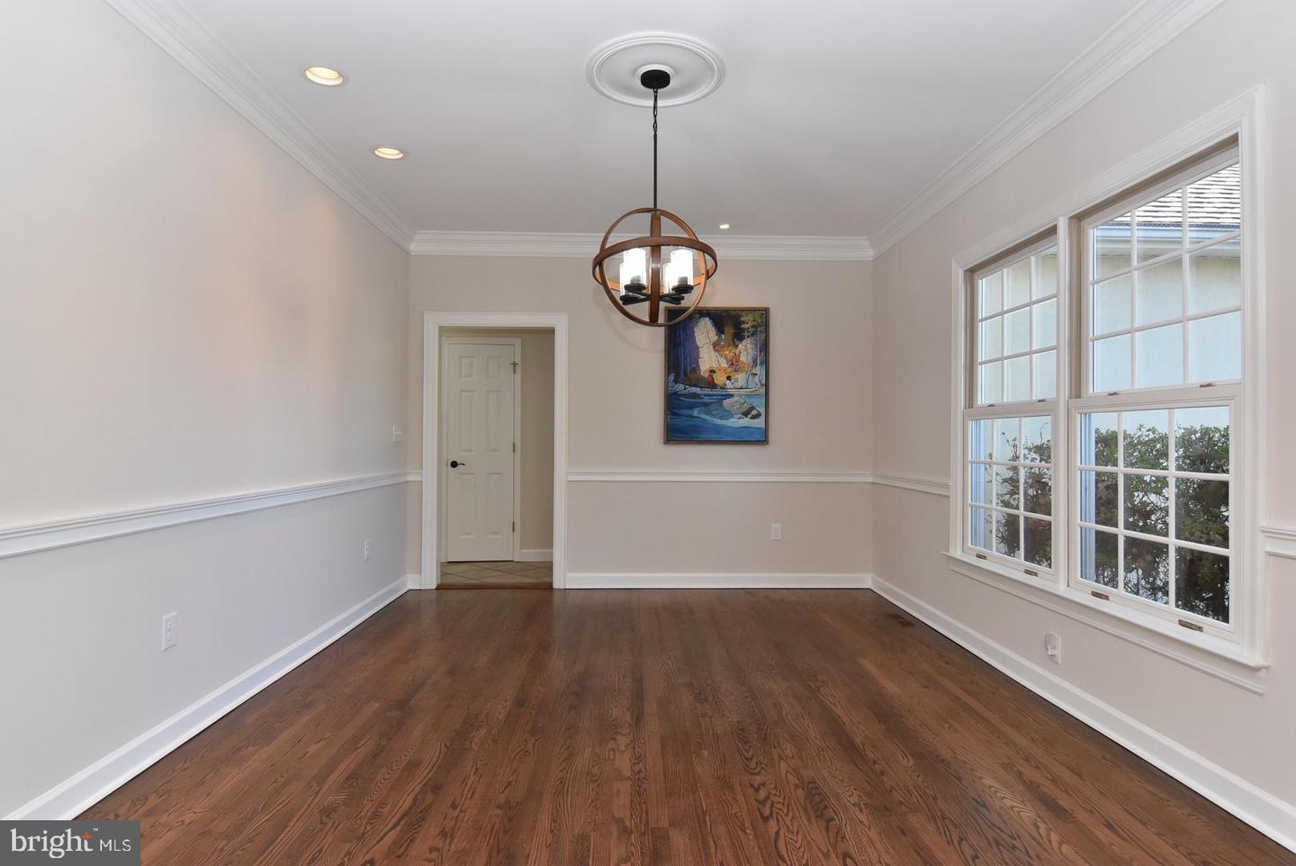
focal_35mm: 18
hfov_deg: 90.0
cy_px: 433
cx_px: 648
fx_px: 648
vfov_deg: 67.5
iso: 800
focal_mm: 12
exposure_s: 1/80
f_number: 9
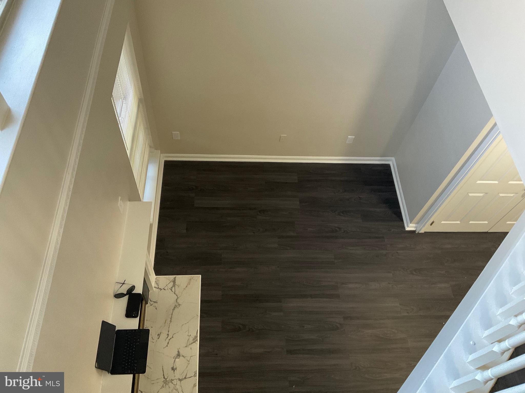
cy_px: 196
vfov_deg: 48.2
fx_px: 440
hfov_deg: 61.7
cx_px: 262
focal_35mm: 29
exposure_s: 1/60
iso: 160
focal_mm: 3
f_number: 1.8
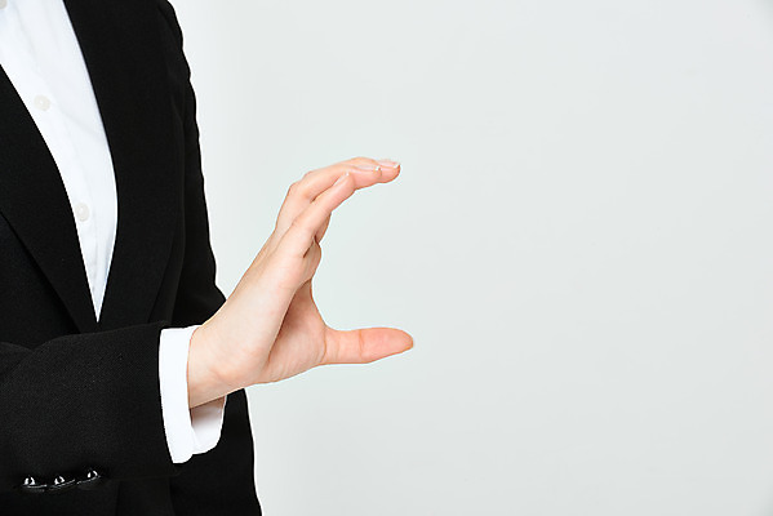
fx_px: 4296
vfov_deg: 6.9
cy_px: 258
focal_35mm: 200
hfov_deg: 10.3
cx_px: 386
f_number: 18
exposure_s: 1/125
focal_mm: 200
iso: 100
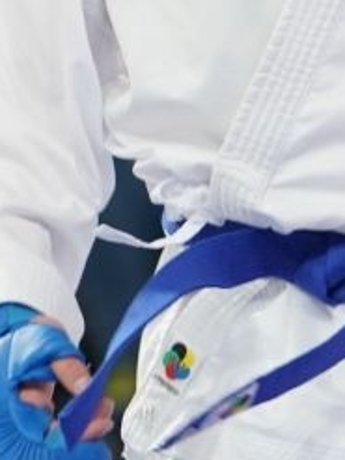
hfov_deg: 1.1
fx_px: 18673
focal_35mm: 1404
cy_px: 71
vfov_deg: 1.4
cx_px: -9
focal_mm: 200
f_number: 2.8
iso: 640
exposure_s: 1/250
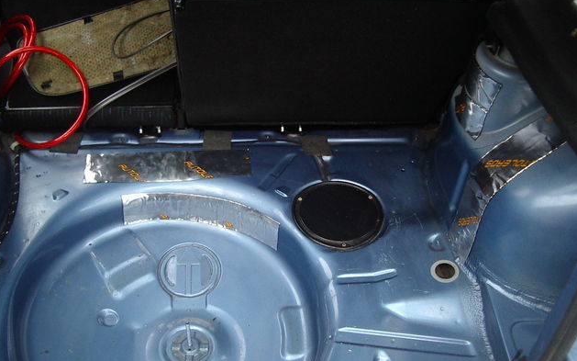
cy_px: 201
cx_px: 287
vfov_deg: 31.2
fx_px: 645
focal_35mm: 41
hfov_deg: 48.2
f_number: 2.6
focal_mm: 5.8
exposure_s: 1/80
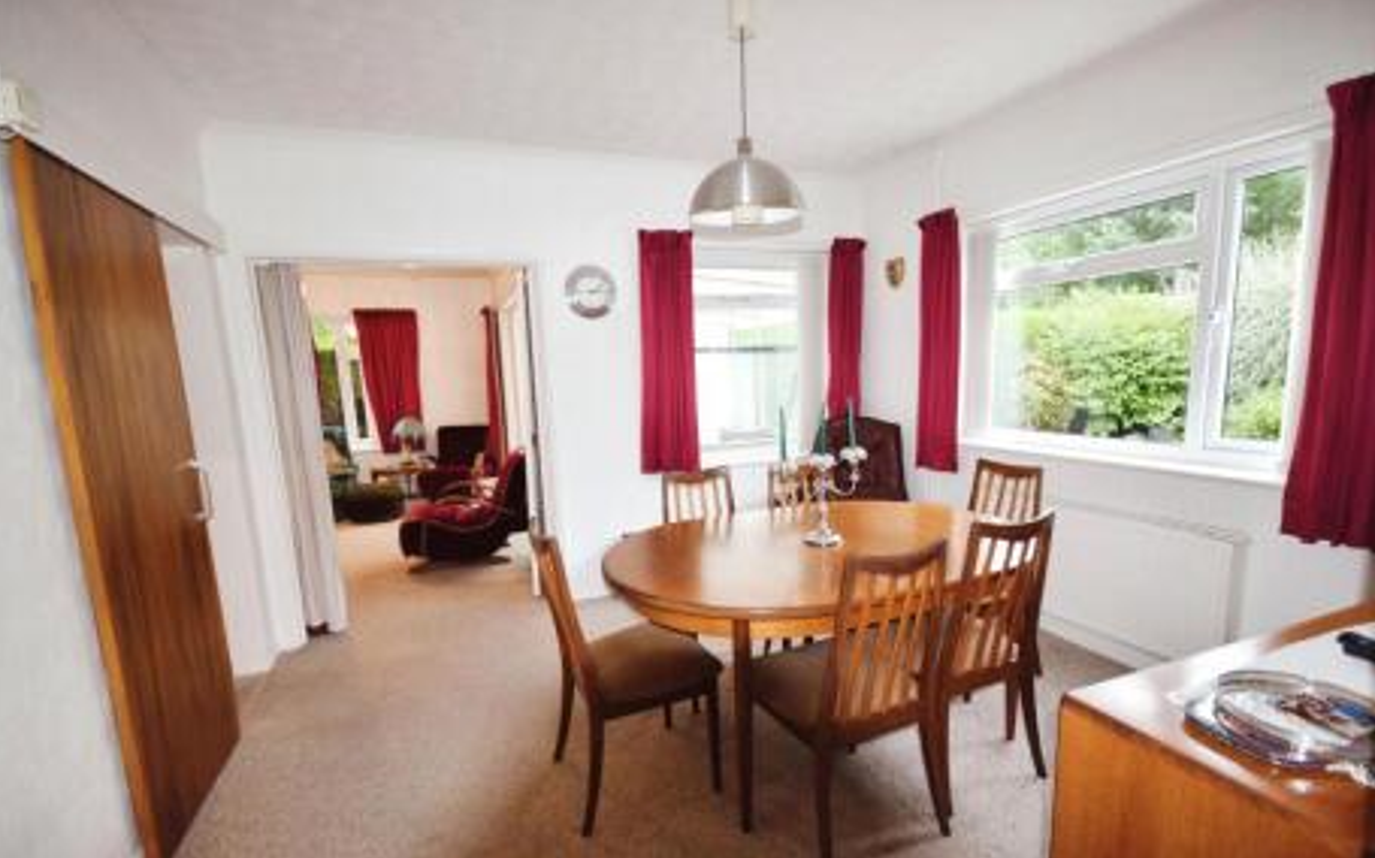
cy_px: 470
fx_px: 599
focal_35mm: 16
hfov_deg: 97.8
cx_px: 695
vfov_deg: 71.0
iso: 1000
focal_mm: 10
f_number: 4
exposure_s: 1/60
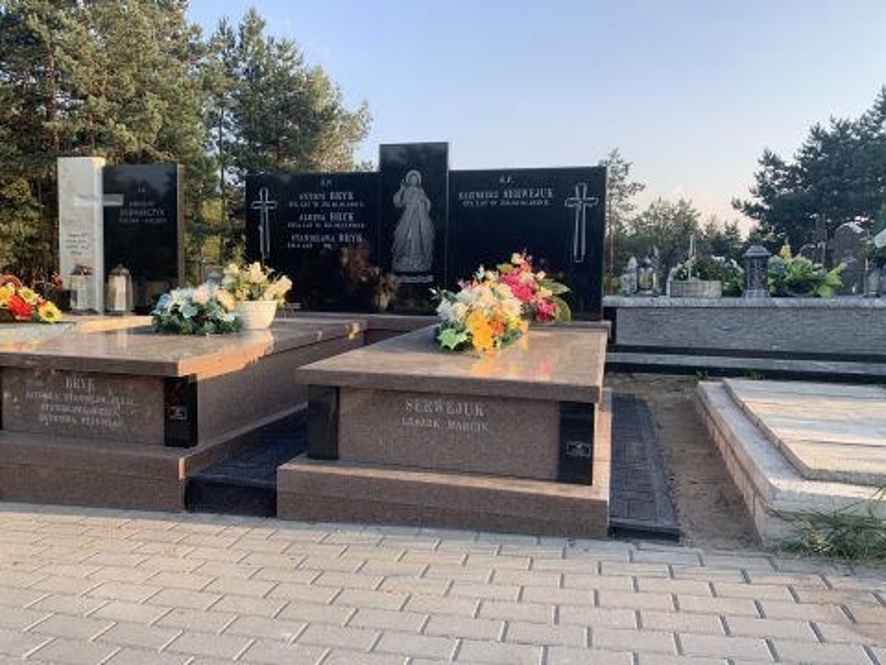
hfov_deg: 67.3
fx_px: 665
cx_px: 443
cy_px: 332
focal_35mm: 26
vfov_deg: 53.1
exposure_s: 1/465
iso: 25
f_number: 1.8
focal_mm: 4.25
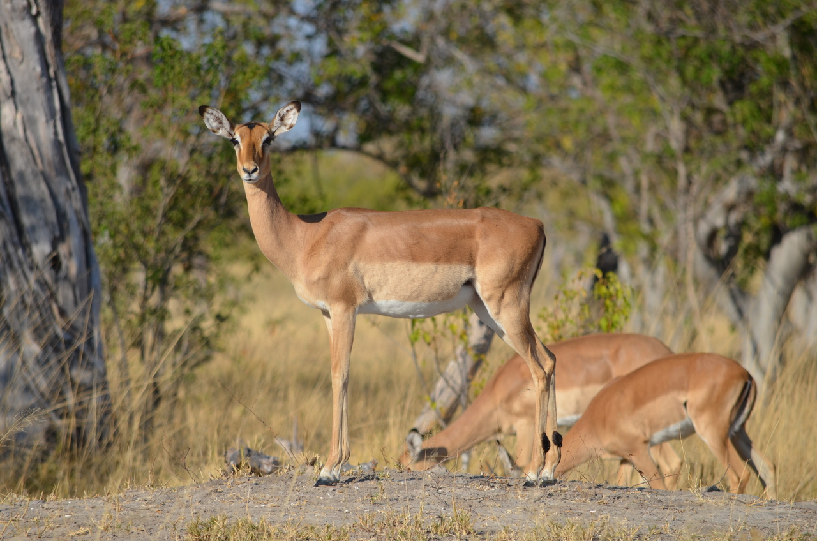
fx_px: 10192
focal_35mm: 450
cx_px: 408
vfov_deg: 3.0
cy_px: 270
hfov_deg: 4.6
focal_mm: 300
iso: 200
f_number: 7.1
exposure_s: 1/800
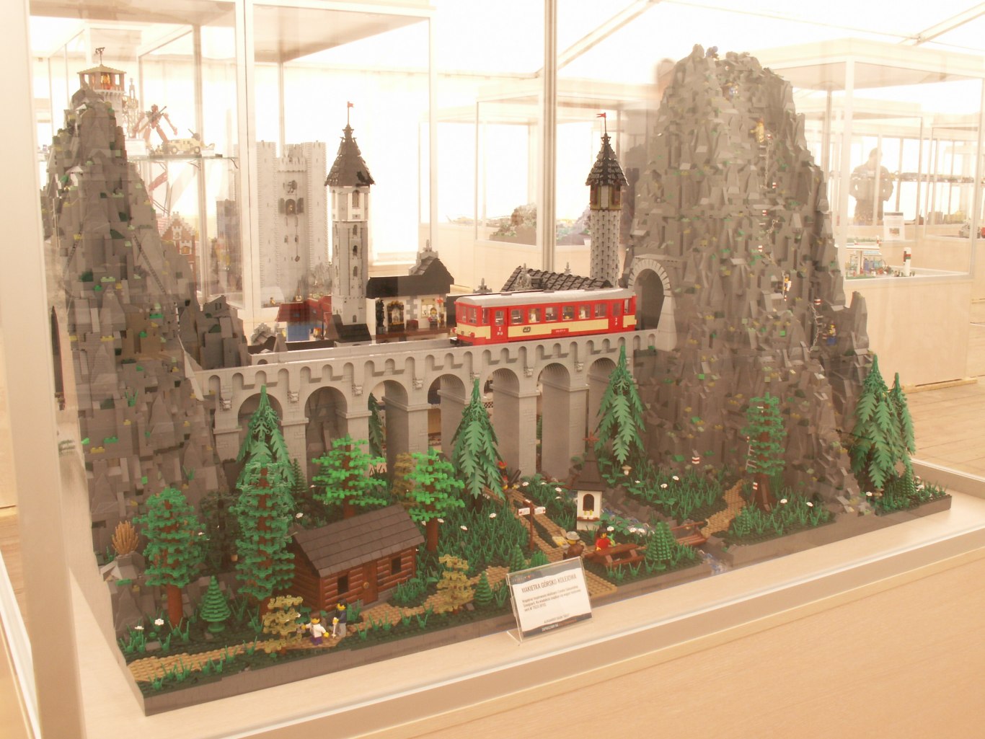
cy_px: 370
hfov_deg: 52.6
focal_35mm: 35
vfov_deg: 40.7
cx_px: 492
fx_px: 996
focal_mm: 5.86
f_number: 8
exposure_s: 1/5
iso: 64
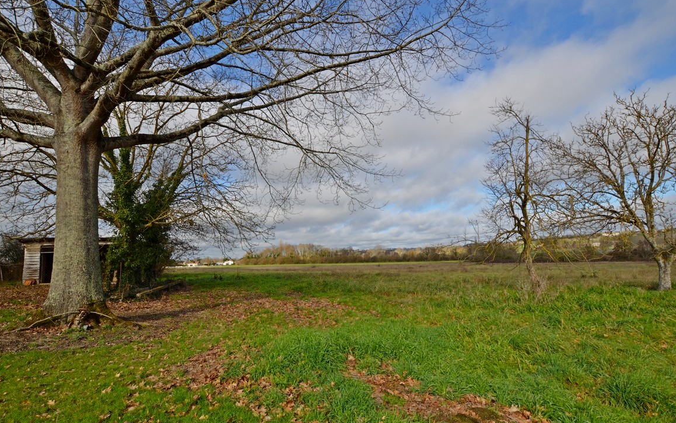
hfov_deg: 92.6
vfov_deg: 66.3
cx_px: 332
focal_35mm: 18
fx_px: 323
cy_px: 228
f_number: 8
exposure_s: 1/250
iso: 100
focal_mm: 11
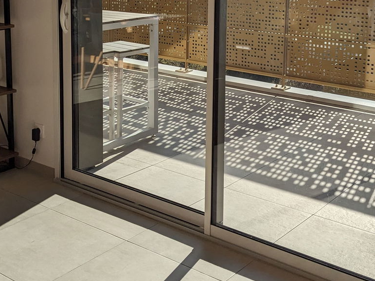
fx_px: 607
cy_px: 14
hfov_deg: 34.2
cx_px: 152
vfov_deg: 25.1
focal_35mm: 56
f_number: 1.73
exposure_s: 1/7812
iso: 58
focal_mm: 4.38
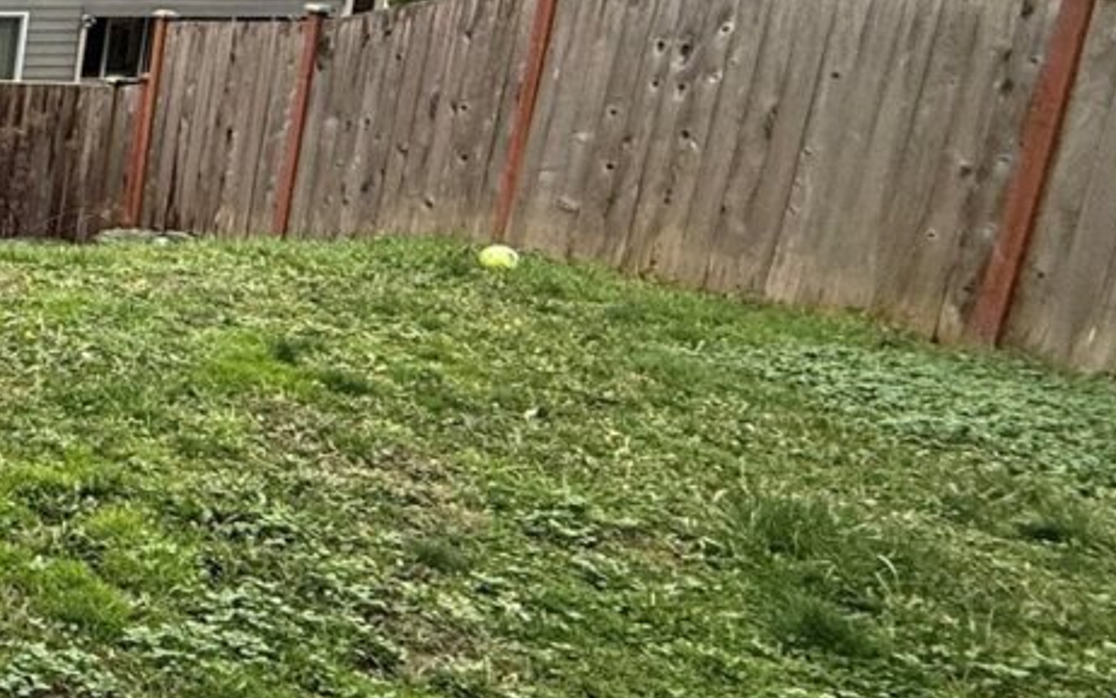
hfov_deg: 28.5
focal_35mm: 45
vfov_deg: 27.5
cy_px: 65
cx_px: -563
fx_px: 1369
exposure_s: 1/99
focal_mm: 2.22
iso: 160
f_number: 2.2
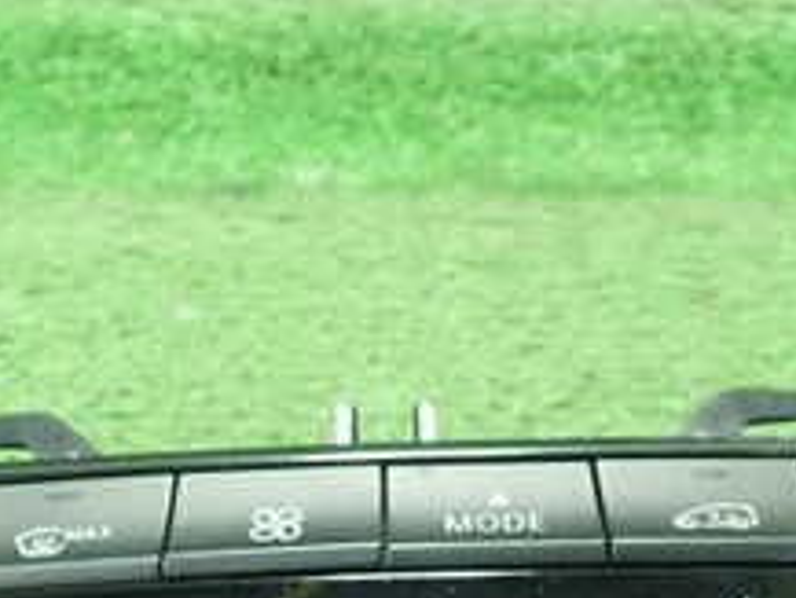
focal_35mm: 83
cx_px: 352
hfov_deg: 23.5
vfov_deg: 17.0
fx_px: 1910
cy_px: 734
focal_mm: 5.5
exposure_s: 1/125
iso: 800
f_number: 2.3
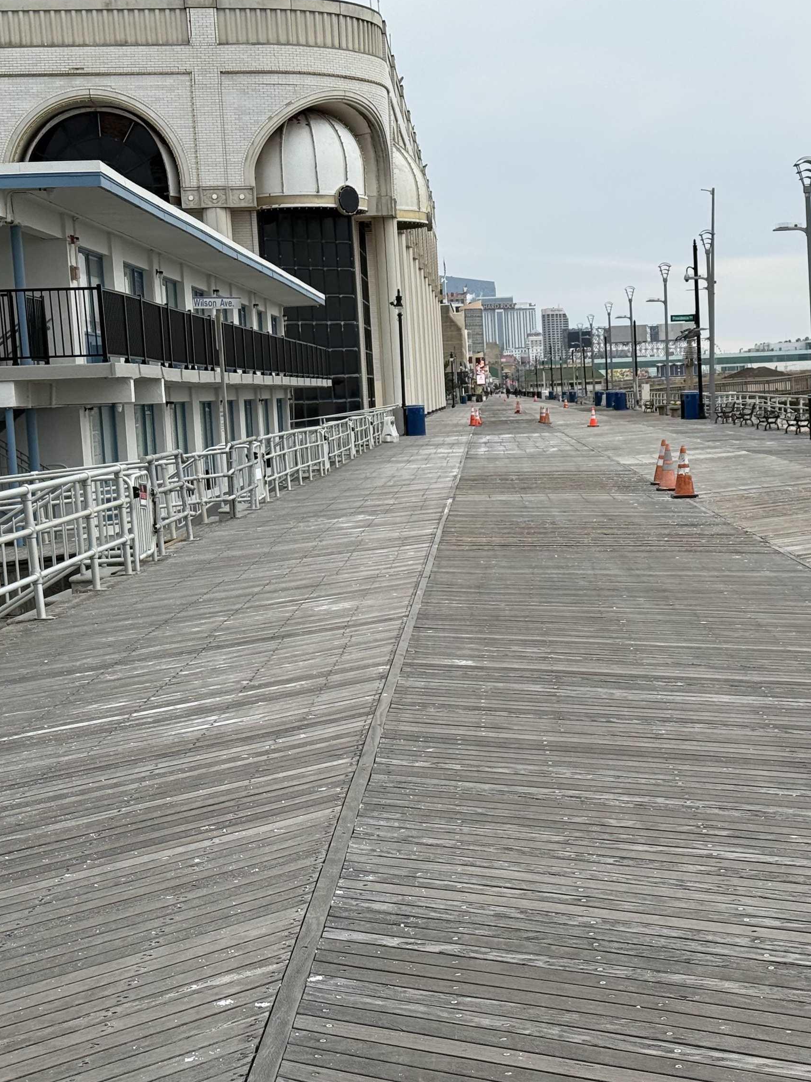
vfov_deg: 29.8
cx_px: 631
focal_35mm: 65
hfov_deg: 22.3
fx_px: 2031
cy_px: 543
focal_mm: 6.76
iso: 80
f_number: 1.78
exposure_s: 1/3378
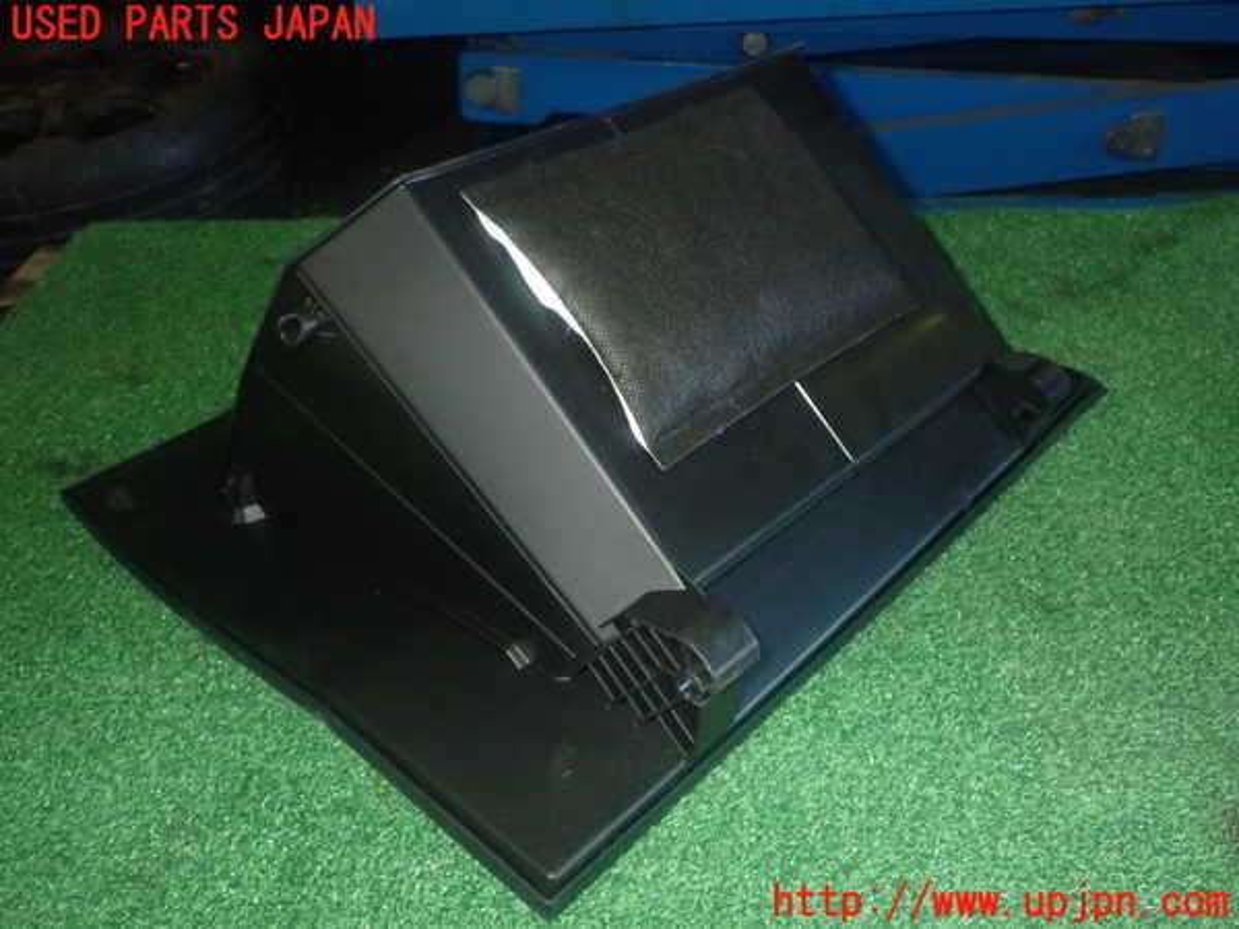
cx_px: 620
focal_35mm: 32
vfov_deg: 44.2
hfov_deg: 56.8
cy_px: 464
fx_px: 1145
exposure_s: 1/30
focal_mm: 5.79
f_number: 7.1
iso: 800
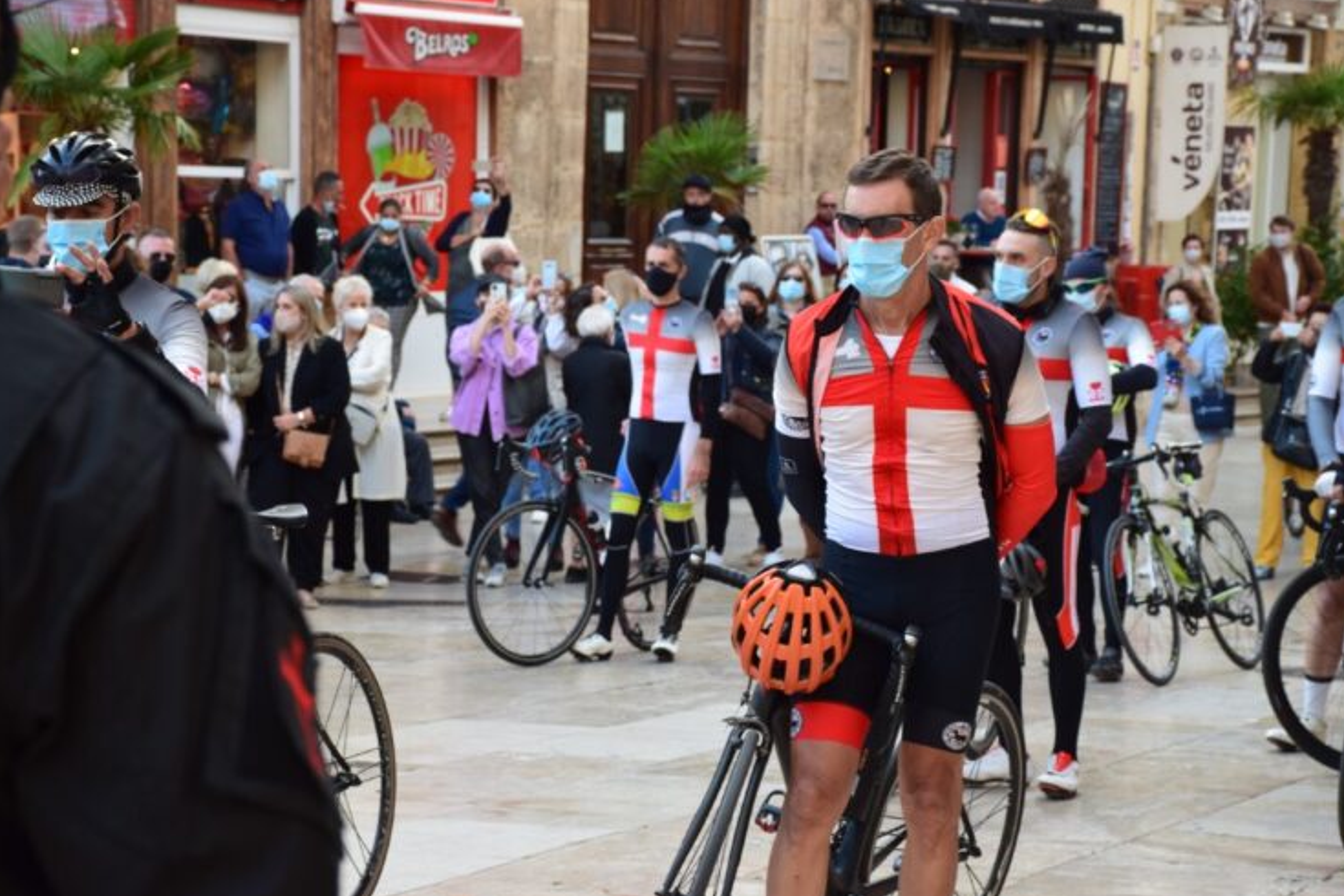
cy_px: 444
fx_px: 3770
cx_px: 680
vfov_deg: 13.6
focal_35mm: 101
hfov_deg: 20.2
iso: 400
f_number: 8
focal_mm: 66
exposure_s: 1/60
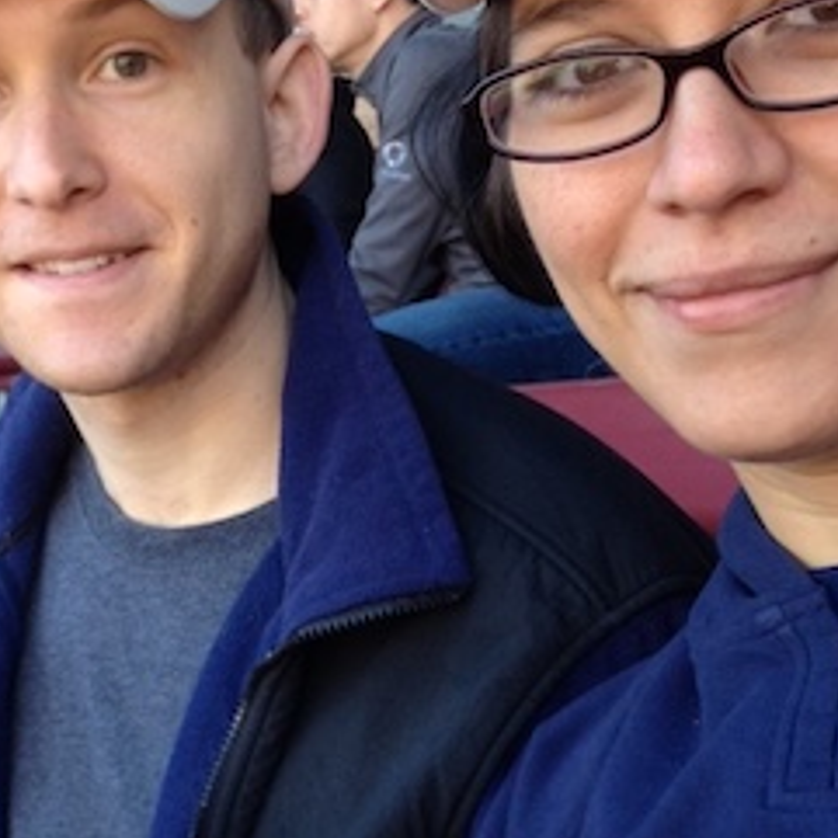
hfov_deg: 21.1
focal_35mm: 82
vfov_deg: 21.0
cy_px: 615
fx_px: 2246
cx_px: 309
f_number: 2.4
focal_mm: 4.28
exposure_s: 1/120
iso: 64
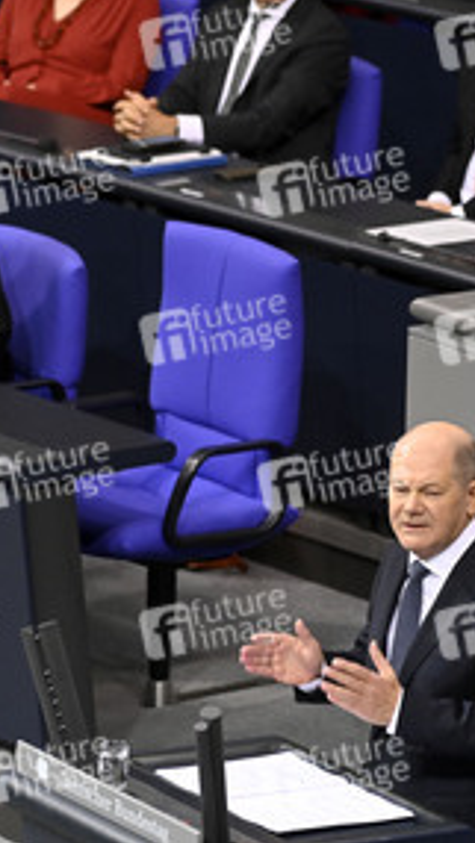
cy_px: 404
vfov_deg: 6.5
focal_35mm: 330
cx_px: 255
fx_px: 7385
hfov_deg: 3.7
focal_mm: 200
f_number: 5.6
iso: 10000
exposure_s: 1/320
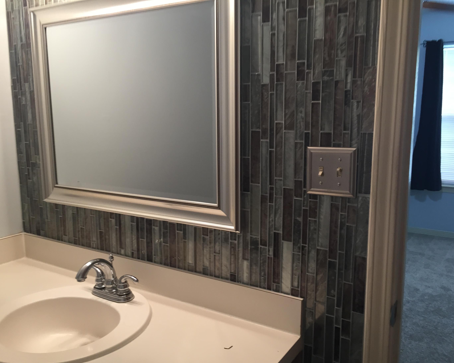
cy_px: 186
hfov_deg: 57.2
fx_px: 417
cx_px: 225
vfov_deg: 47.1
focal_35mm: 31
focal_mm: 4.15
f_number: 2.2
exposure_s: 1/30
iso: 64
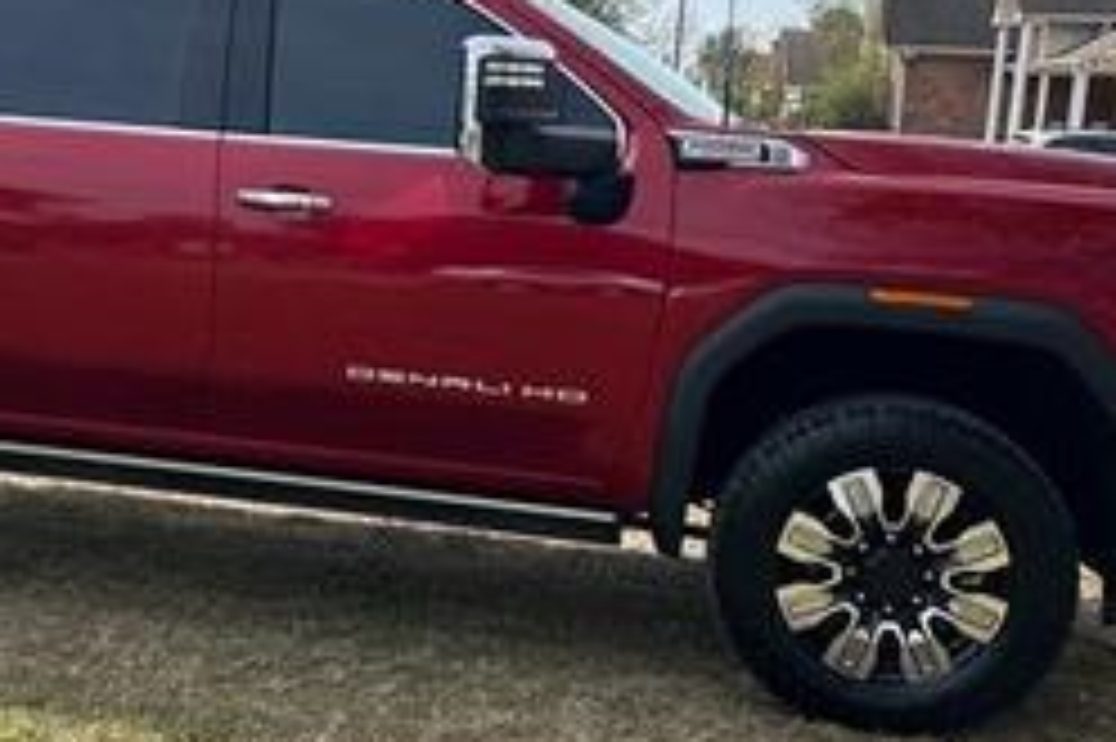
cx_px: 198
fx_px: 1704
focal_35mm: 55
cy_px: 319
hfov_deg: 34.9
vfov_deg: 24.6
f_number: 1.5
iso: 50
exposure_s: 1/2632
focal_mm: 5.7
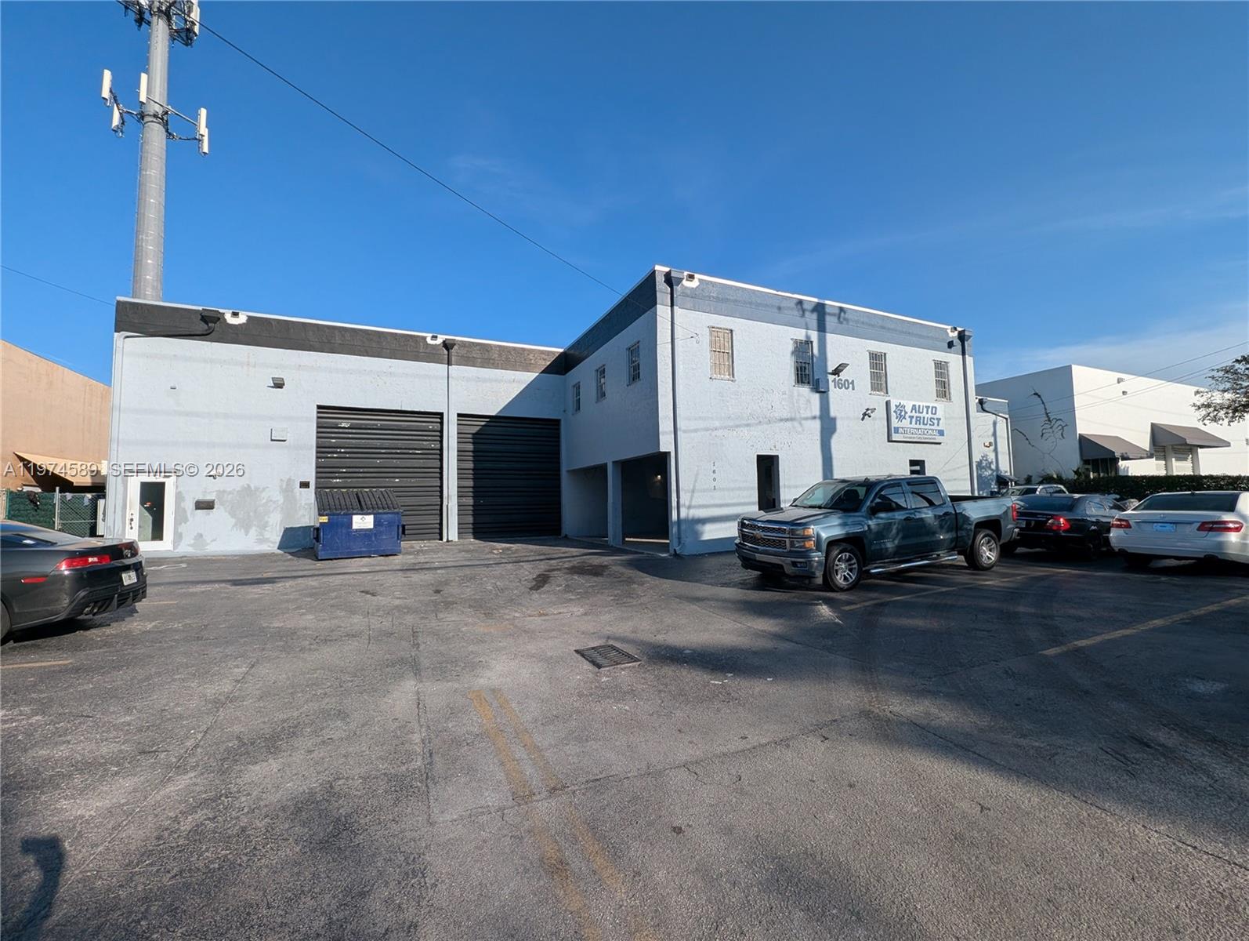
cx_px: 624
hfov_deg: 106.1
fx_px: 470
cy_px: 470
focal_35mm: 13
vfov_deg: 90.1
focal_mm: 1.95
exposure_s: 1/1672
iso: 40
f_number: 2.2
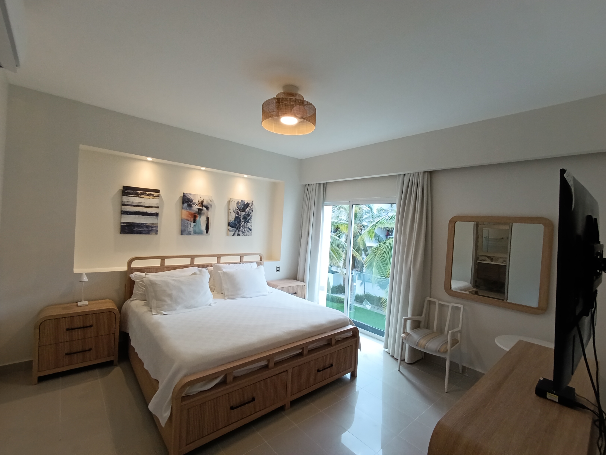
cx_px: 303
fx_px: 280
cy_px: 228
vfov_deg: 78.1
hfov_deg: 94.5
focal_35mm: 16
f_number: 2.2
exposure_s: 1/100
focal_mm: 1.65
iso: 250
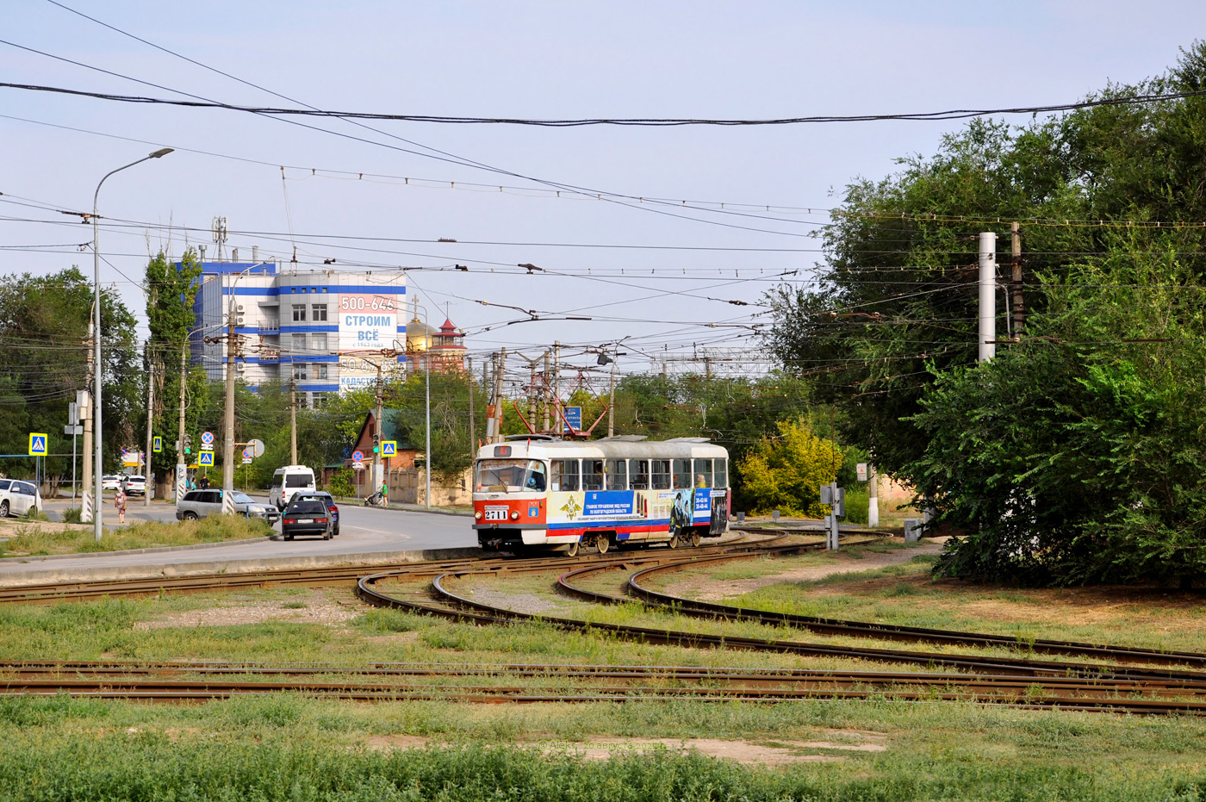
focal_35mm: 78
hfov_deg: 26.0
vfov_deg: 17.5
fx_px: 2611
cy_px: 401
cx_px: 603
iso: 200
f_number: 7.1
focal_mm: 52
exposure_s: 1/400
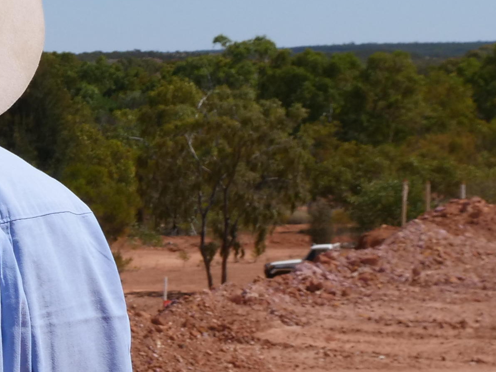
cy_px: 235
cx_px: -496
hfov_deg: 11.2
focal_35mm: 159
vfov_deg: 9.3
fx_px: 2278
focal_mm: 19
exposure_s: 1/800
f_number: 8
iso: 200
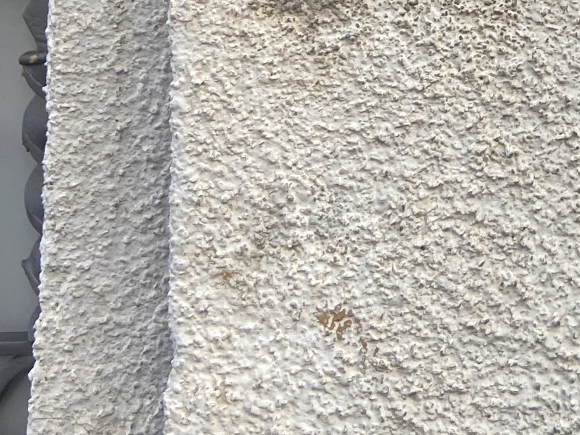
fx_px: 1809
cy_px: -271
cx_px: 845
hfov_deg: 16.7
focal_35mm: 108
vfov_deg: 12.8
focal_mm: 4.25
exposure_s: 1/122
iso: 32
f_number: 1.8
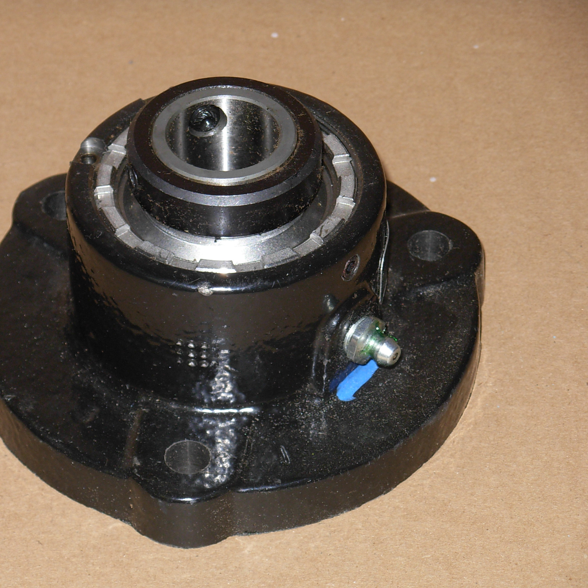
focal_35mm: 156
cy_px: 293
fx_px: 2998
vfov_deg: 11.2
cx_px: 240
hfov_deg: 11.2
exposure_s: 1/64
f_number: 4.4
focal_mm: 21.8
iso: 79
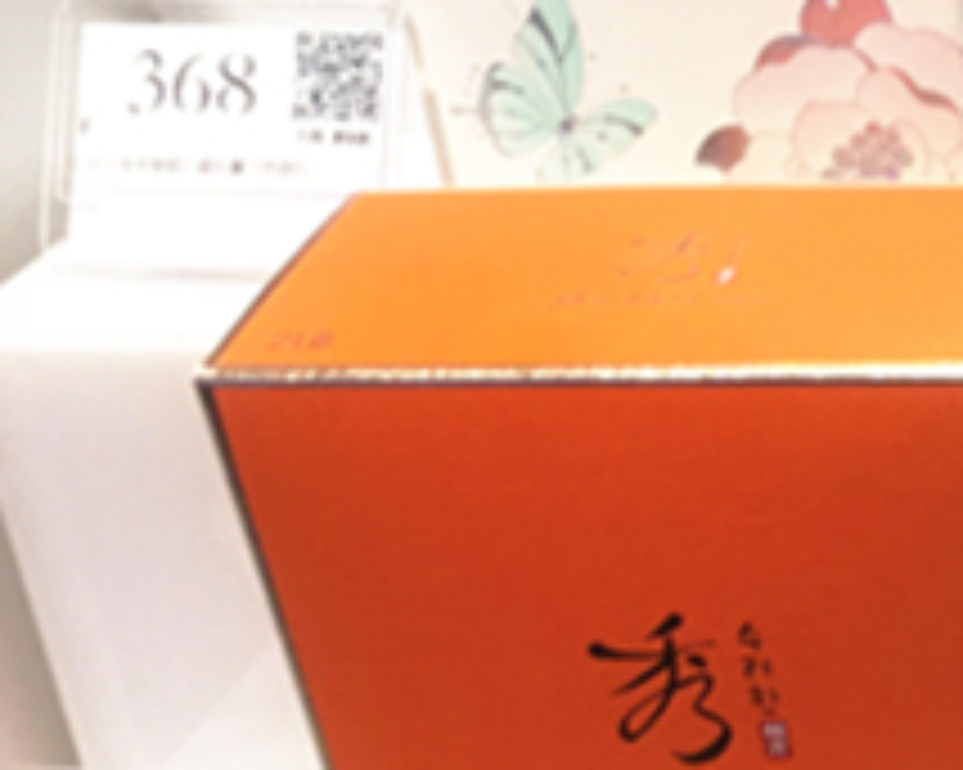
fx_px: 3020
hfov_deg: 16.4
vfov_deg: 14.3
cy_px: 781
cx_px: 1476
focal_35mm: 106
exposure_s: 1/100
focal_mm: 4.15
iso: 32
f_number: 2.2
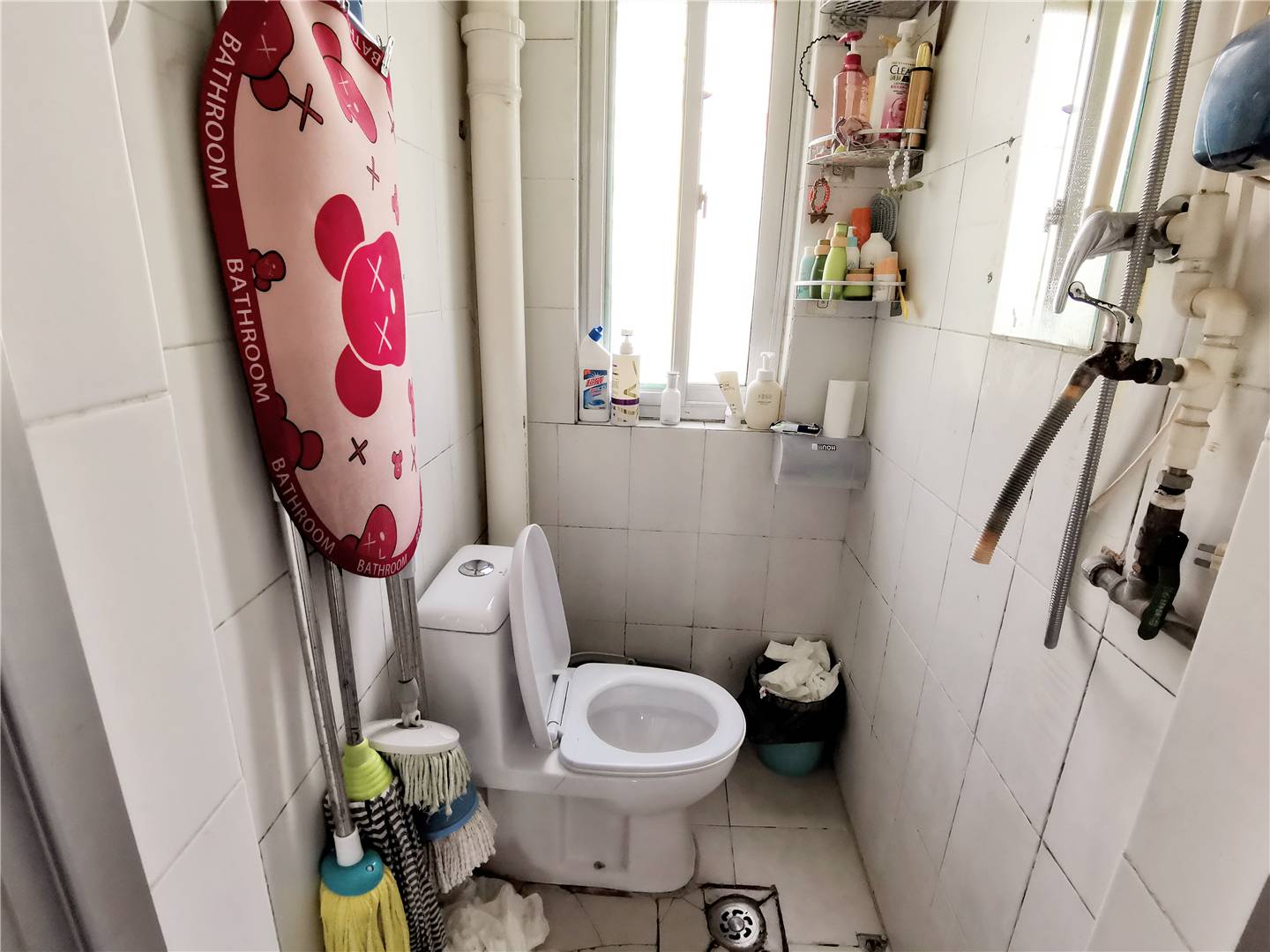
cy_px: 476
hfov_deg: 91.0
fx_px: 624
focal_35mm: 17
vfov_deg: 74.7
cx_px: 635
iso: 160
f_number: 2.2
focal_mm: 2.26
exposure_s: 1/100
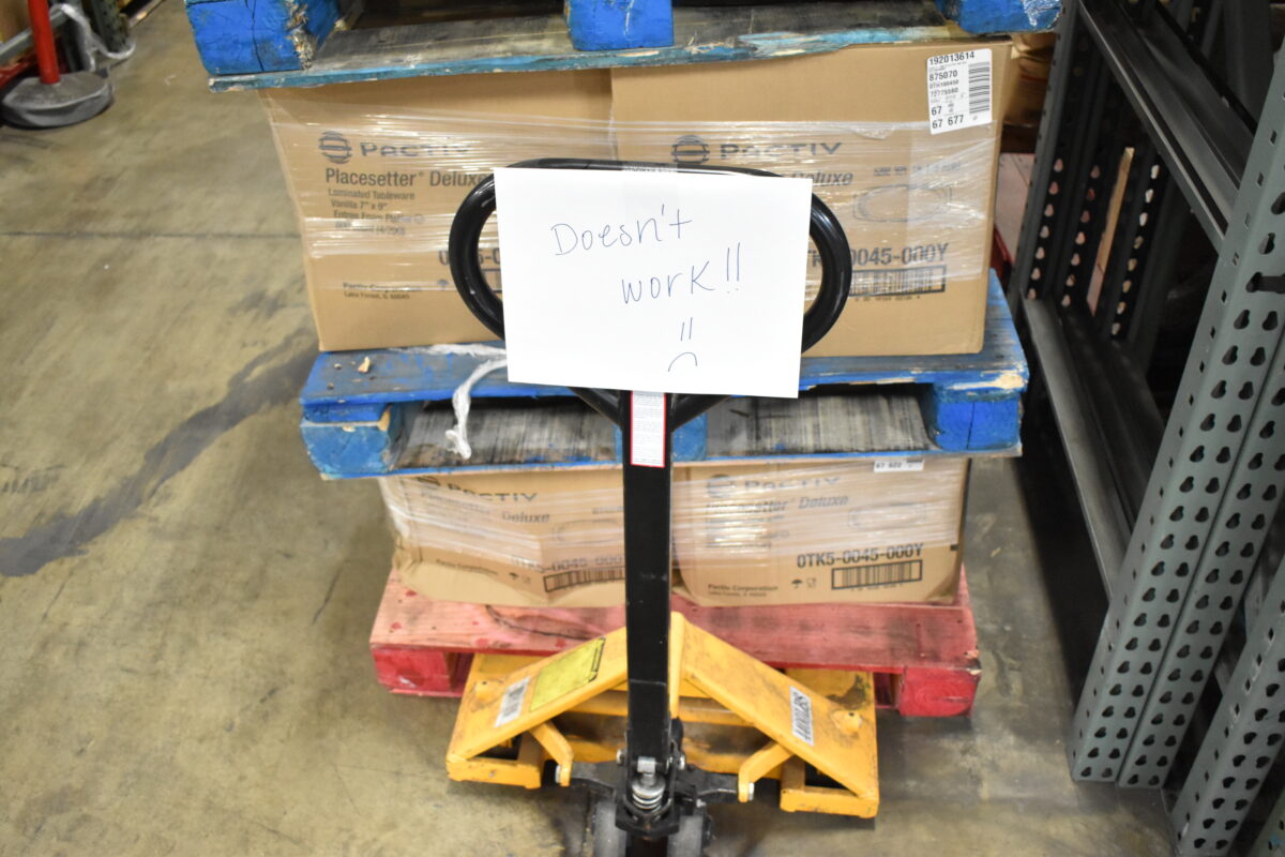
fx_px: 1178
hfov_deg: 57.2
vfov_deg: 40.0
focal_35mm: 33
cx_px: 642
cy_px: 428
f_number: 4
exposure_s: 1/50
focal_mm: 22
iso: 4000
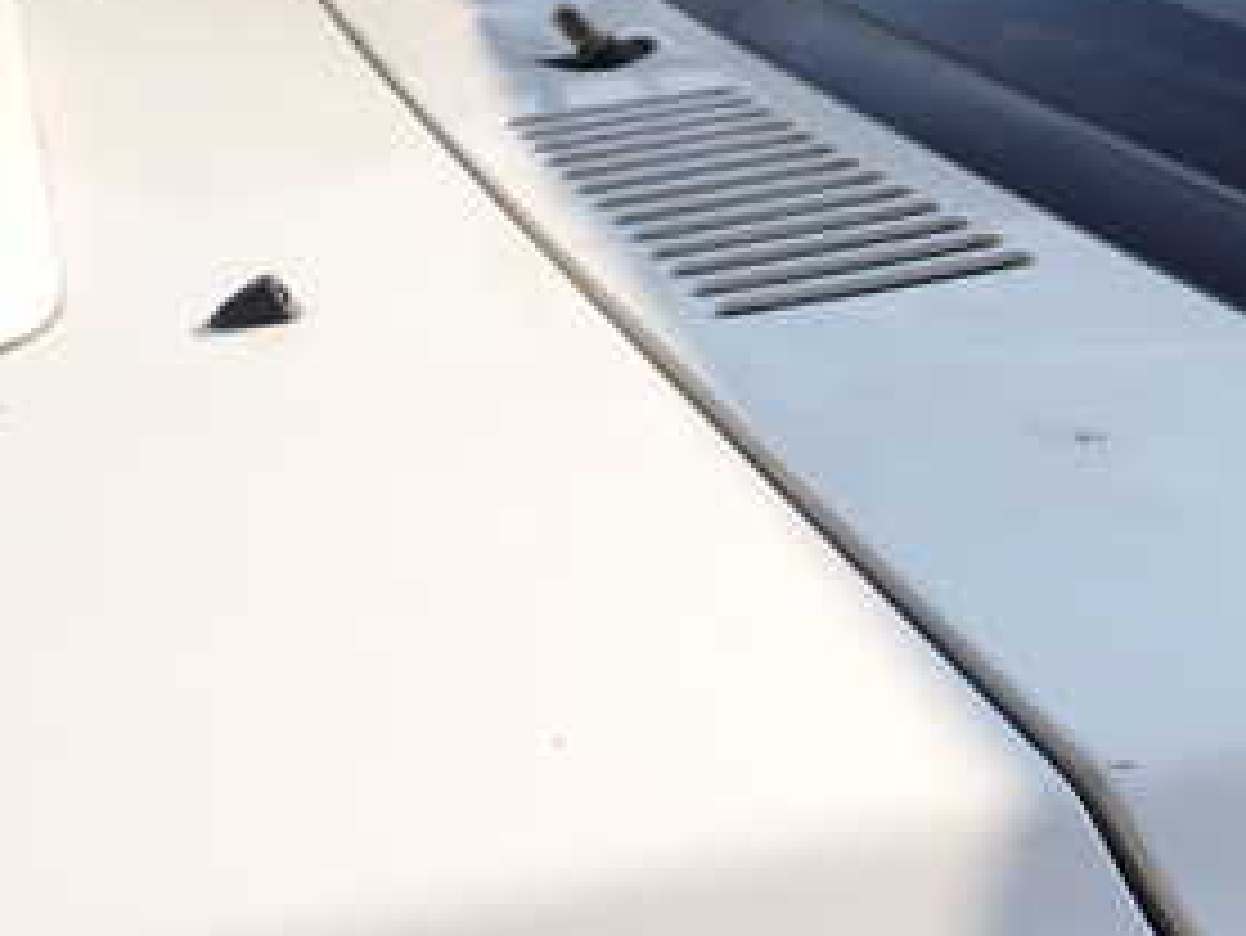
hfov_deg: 27.5
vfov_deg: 22.6
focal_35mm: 65
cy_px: 513
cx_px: 1345
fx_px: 2341
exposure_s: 1/640
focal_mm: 5.4
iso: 100
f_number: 3.2
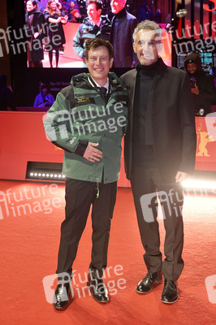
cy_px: 162
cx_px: 108
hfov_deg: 29.8
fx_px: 406
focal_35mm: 45
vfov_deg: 43.6
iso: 2000
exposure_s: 1/250
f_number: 6.3
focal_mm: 45
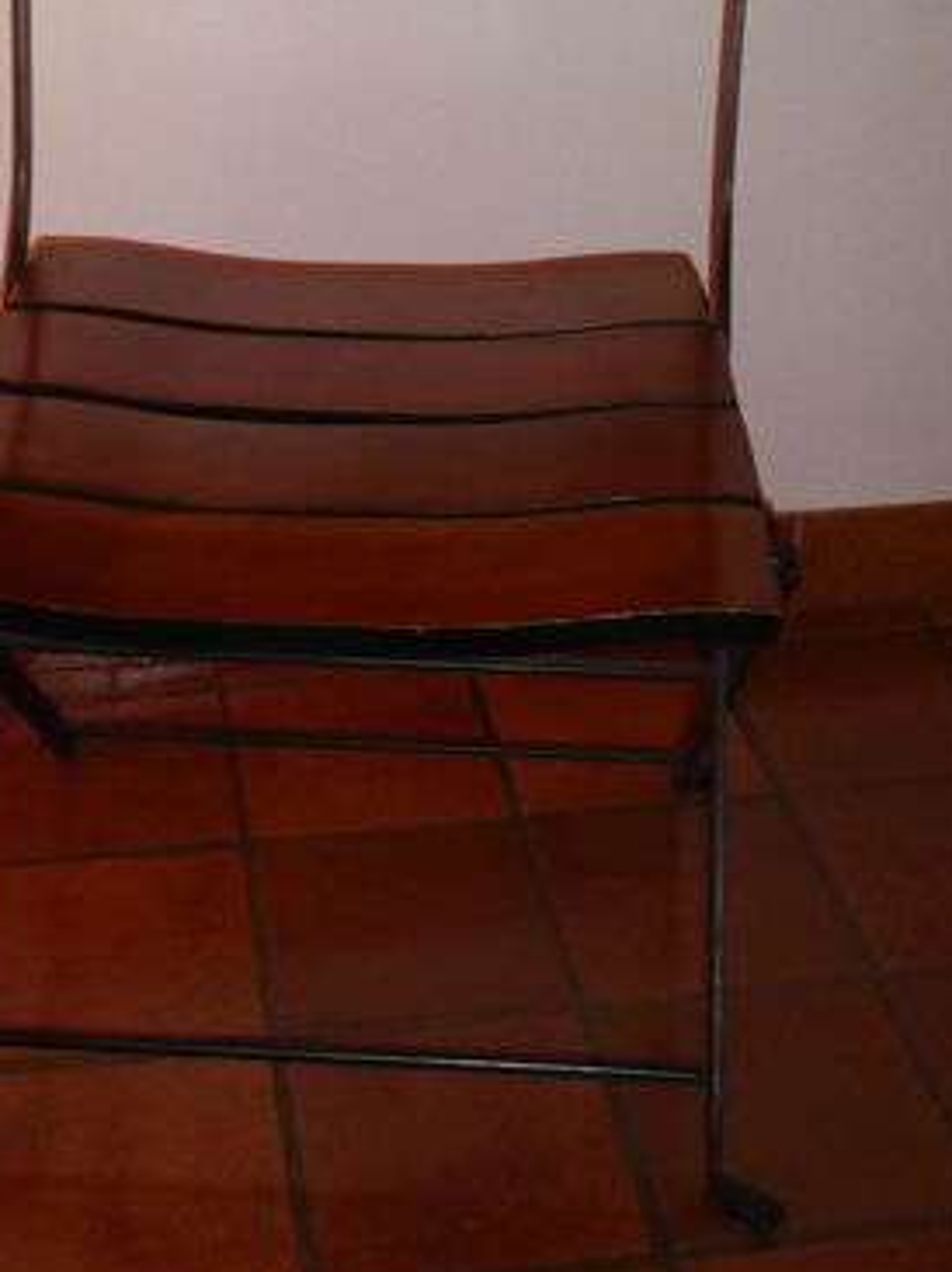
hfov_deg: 26.0
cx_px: 361
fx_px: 2056
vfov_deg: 34.1
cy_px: 427
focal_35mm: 56
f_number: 3.5
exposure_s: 1/60
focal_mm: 5.4
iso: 800
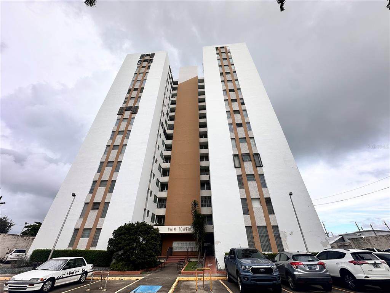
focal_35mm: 14
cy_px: 146
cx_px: 195
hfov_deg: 102.1
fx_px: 158
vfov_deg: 85.7
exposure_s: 1/307
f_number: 2.2
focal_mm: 2.22
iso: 40
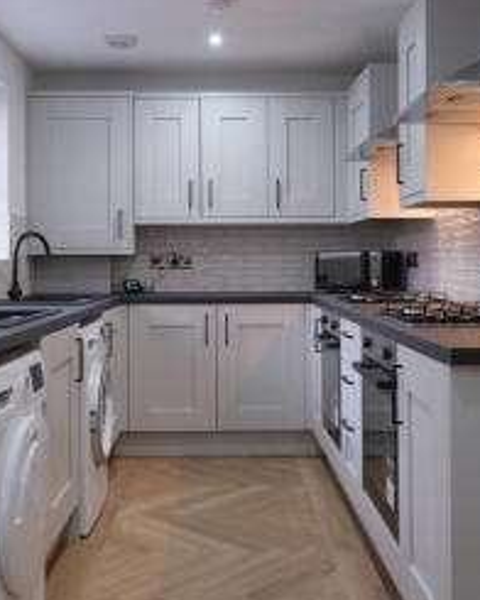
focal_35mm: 42
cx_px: 198
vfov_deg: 43.7
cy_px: 258
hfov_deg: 35.6
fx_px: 746
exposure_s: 1/20
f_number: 4
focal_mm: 15.1
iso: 400
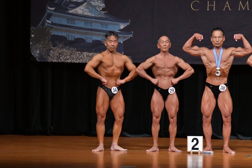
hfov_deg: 8.6
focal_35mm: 240
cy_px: 84
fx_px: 1679
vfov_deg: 5.7
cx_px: 126
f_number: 5.6
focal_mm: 160
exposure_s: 1/400
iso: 4000
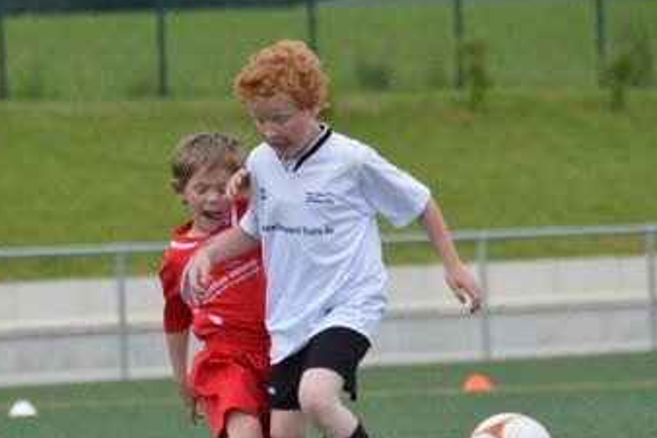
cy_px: 334
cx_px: 249
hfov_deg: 3.9
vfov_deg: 2.6
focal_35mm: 532
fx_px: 9704
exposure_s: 1/1250
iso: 400
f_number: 5.6
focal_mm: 200
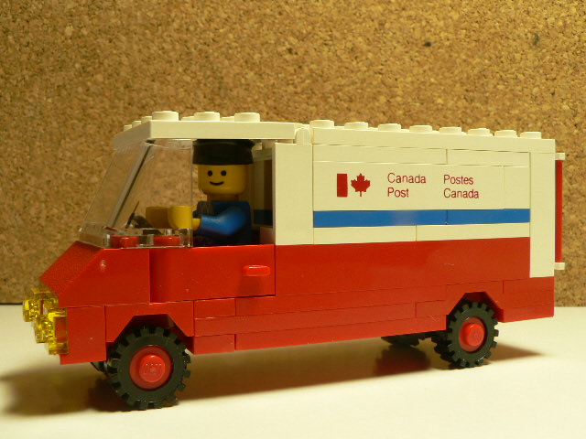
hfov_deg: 44.8
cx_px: 293
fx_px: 711
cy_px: 220
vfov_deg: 34.3
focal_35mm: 42
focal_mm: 6.9
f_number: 6.3
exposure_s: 1/10
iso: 100
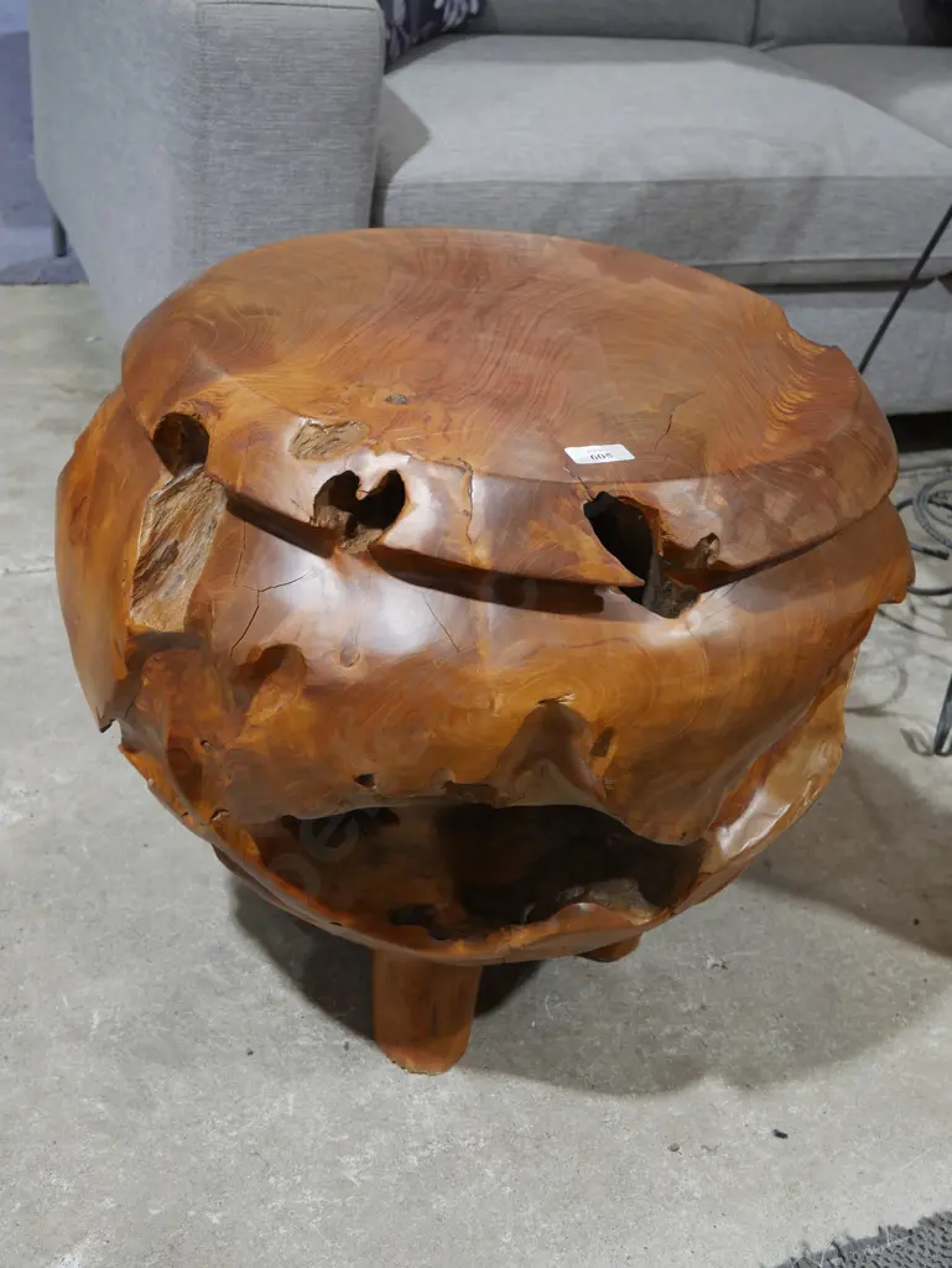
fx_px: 1539
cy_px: 634
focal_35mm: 42
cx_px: 476
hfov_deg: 34.4
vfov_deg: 44.8
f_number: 4.6
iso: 500
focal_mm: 21
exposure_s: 1/60
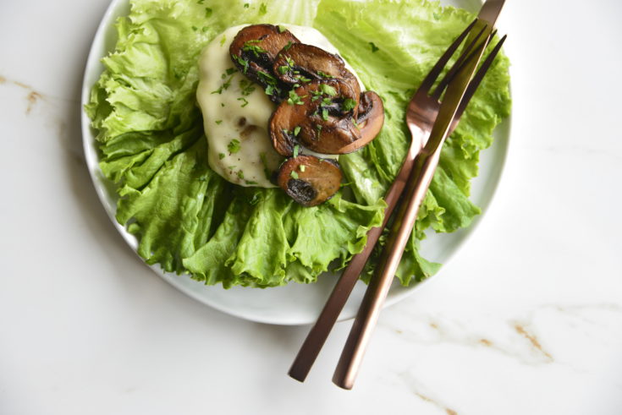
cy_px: 208
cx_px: 311
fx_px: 1590
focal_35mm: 92
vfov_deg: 14.9
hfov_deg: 22.1
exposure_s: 1/40
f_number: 5.6
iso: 500
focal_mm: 92
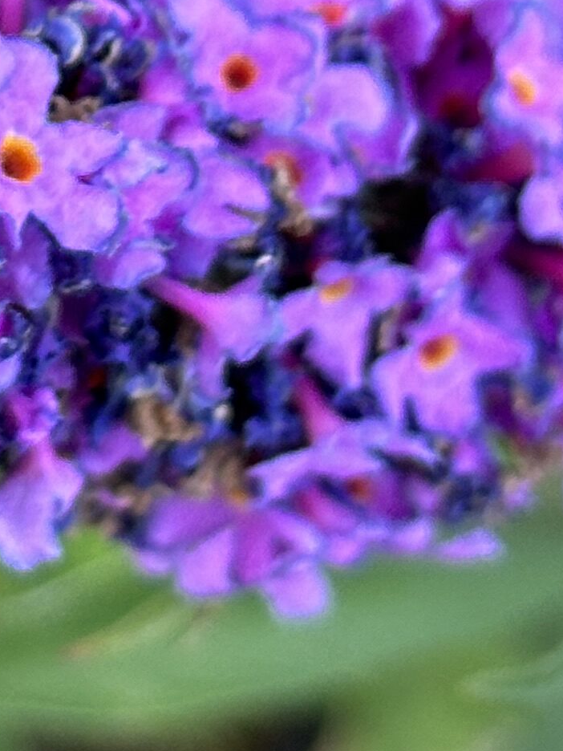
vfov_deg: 8.7
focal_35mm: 224
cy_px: -267
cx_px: -237
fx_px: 4858
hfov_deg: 6.6
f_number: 1.6
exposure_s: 1/60
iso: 64
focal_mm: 5.96
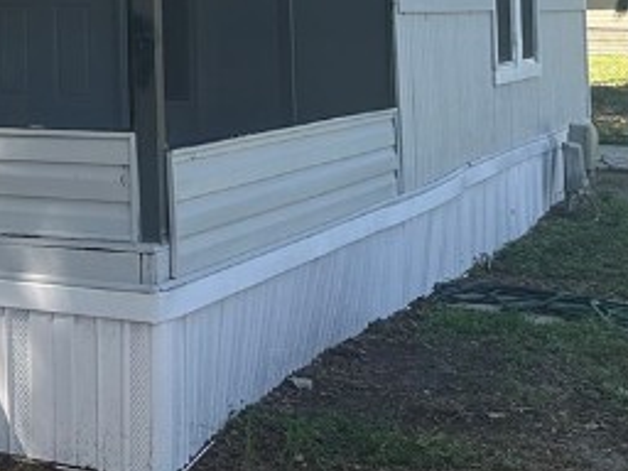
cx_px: -341
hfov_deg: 18.0
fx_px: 1742
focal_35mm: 96
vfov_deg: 14.8
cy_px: -108
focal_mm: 6.86
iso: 80
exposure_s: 1/903
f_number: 1.78
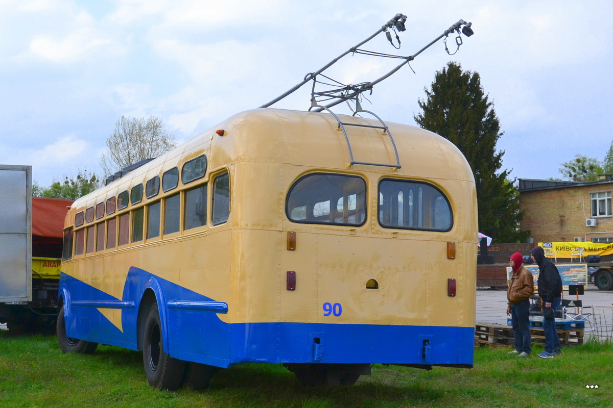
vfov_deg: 31.9
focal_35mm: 42
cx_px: 306
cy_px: 204
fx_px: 715
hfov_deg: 46.4
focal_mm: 28
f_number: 10
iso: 400
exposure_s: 1/250
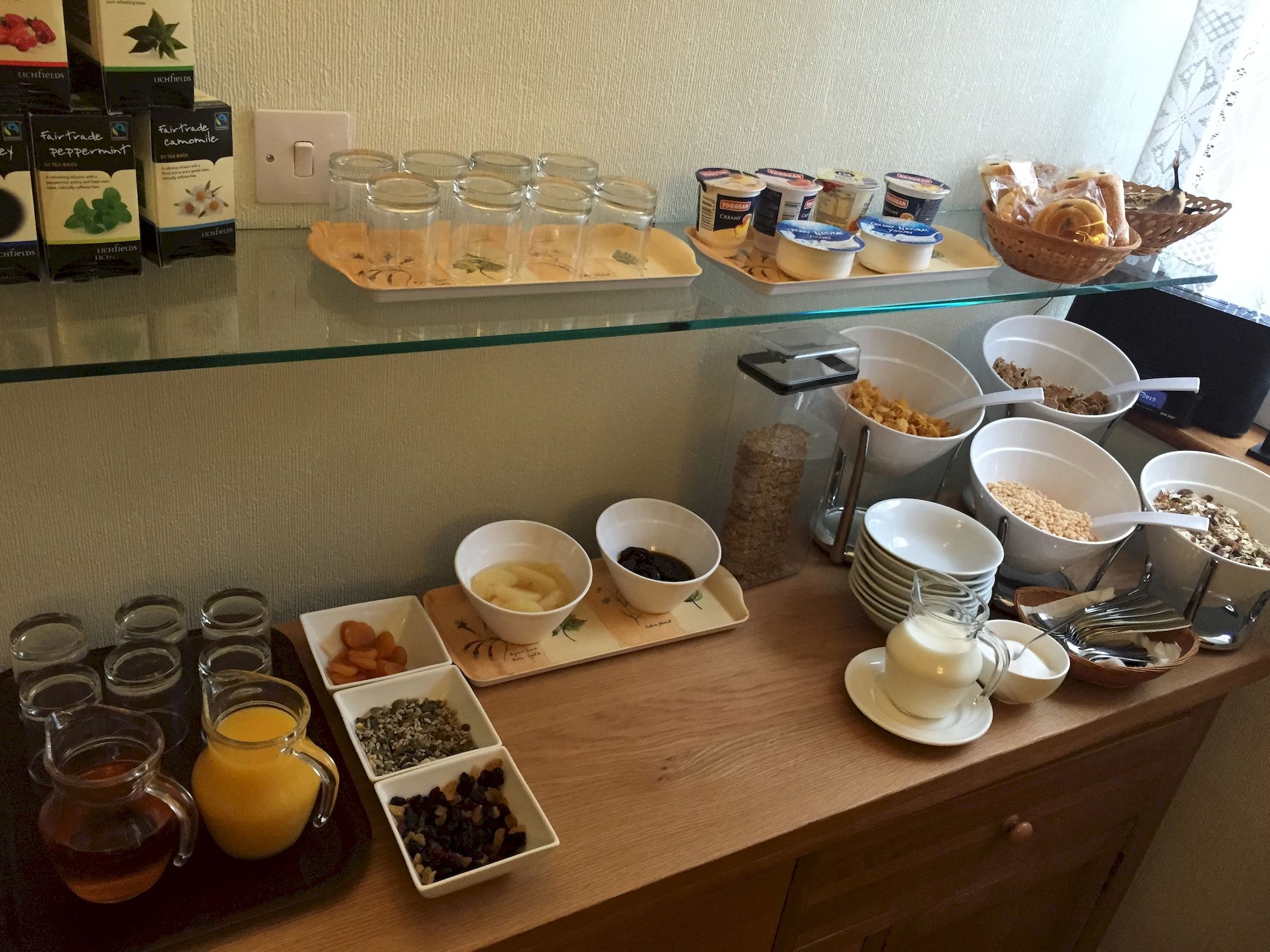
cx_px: 635
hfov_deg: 61.7
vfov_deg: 48.2
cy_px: 476
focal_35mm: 29
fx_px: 1064
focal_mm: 4.15
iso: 200
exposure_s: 1/30
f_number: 2.2
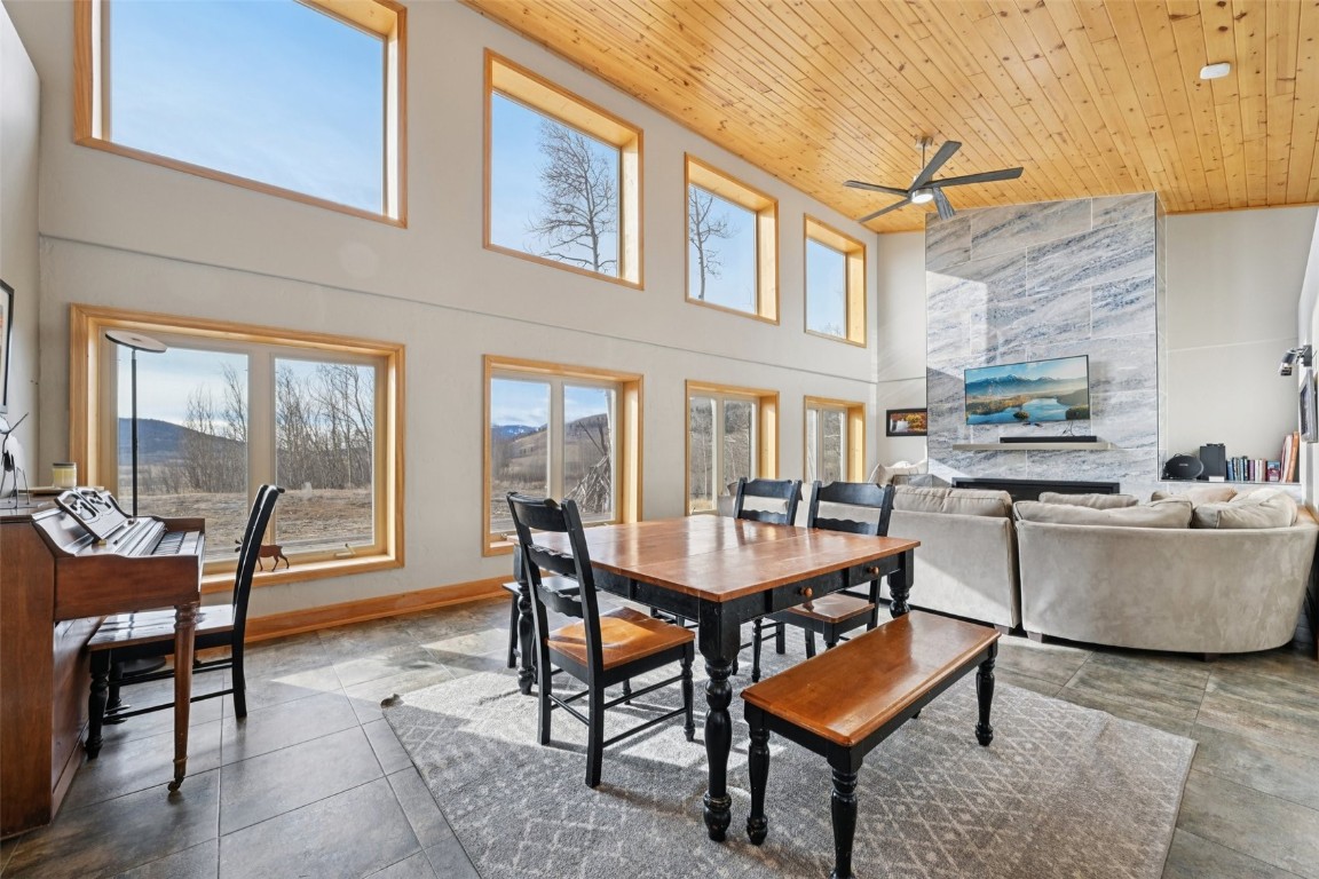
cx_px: 660
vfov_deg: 81.2
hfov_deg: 104.3
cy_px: 440
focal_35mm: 14
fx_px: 513
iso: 125
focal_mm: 14
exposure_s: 1/15
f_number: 13
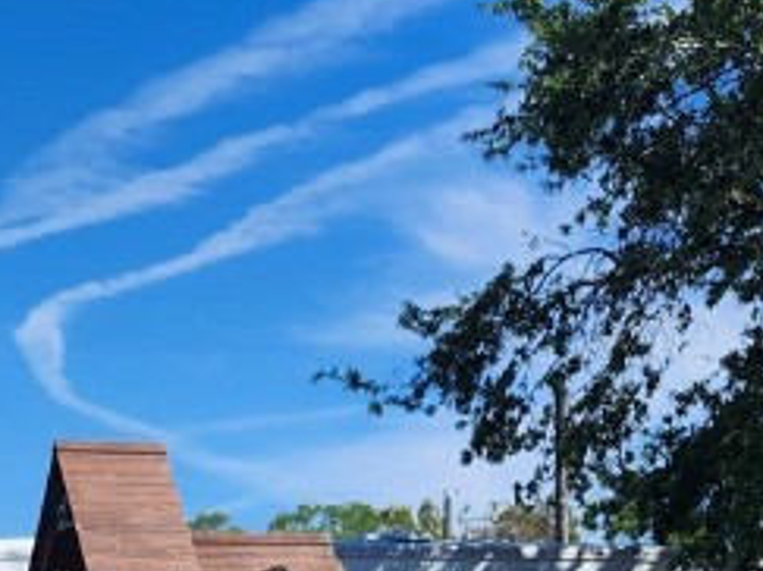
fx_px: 2137
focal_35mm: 97
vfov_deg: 13.6
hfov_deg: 19.2
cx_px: -135
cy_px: 1032
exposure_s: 1/2234
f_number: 1.8
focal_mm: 5.54
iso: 25
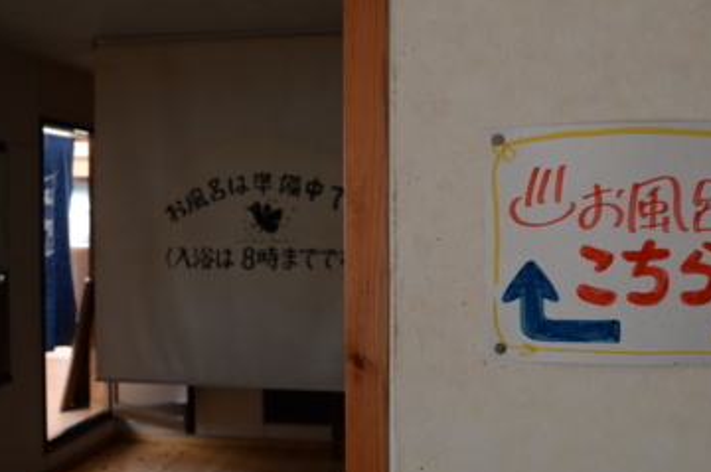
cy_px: 226
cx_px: 389
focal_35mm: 40
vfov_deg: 33.3
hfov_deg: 48.4
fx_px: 789
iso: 1000
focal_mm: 24
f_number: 4.5
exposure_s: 1/80
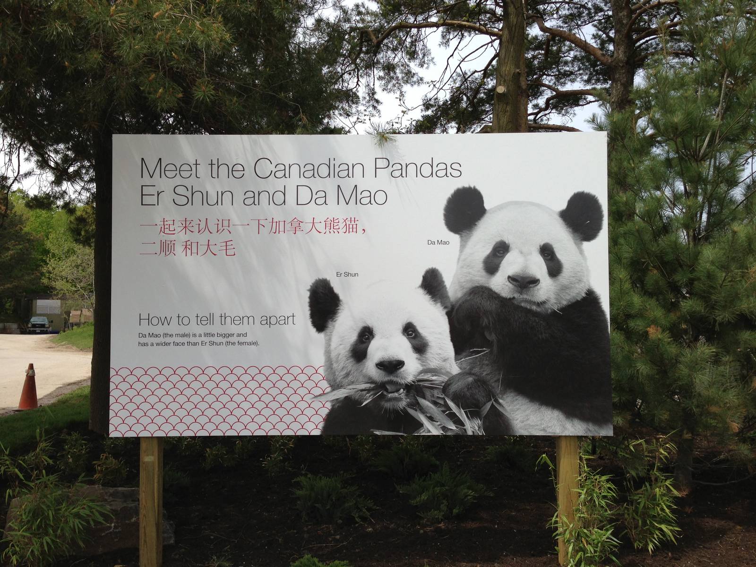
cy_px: 284
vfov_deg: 42.9
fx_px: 721
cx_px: 378
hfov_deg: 55.4
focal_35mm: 33
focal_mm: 4.13
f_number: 2.4
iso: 50
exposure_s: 1/1427
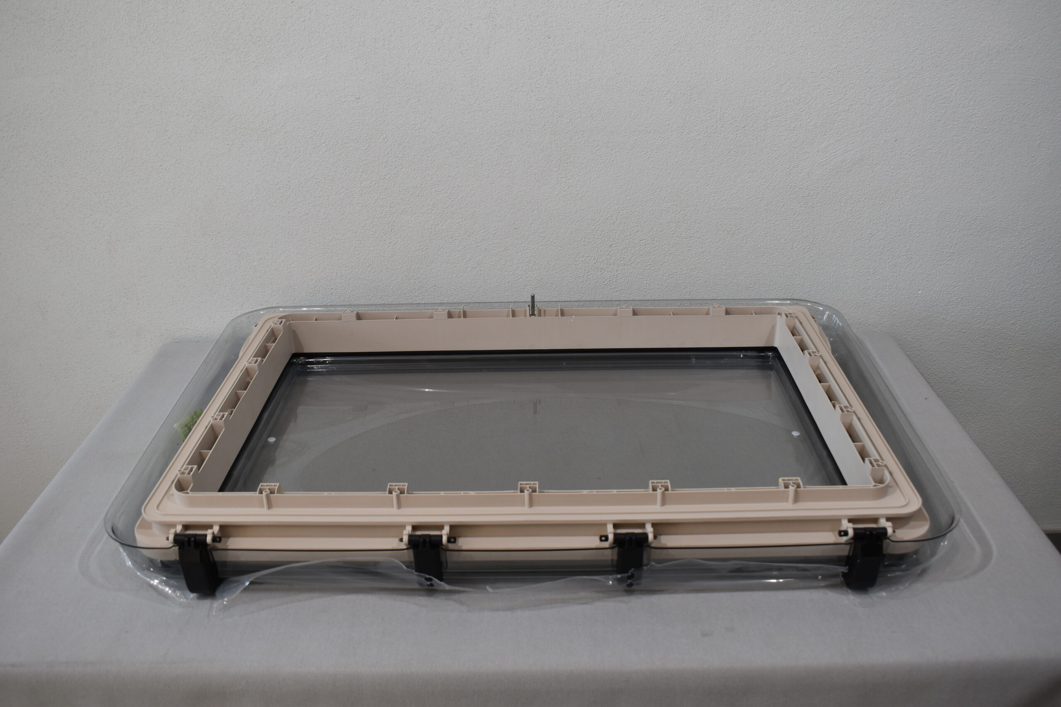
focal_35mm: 33
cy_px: 354
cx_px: 530
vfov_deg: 40.0
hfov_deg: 57.2
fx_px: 973
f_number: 5.6
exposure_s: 1/125
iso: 250
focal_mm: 22
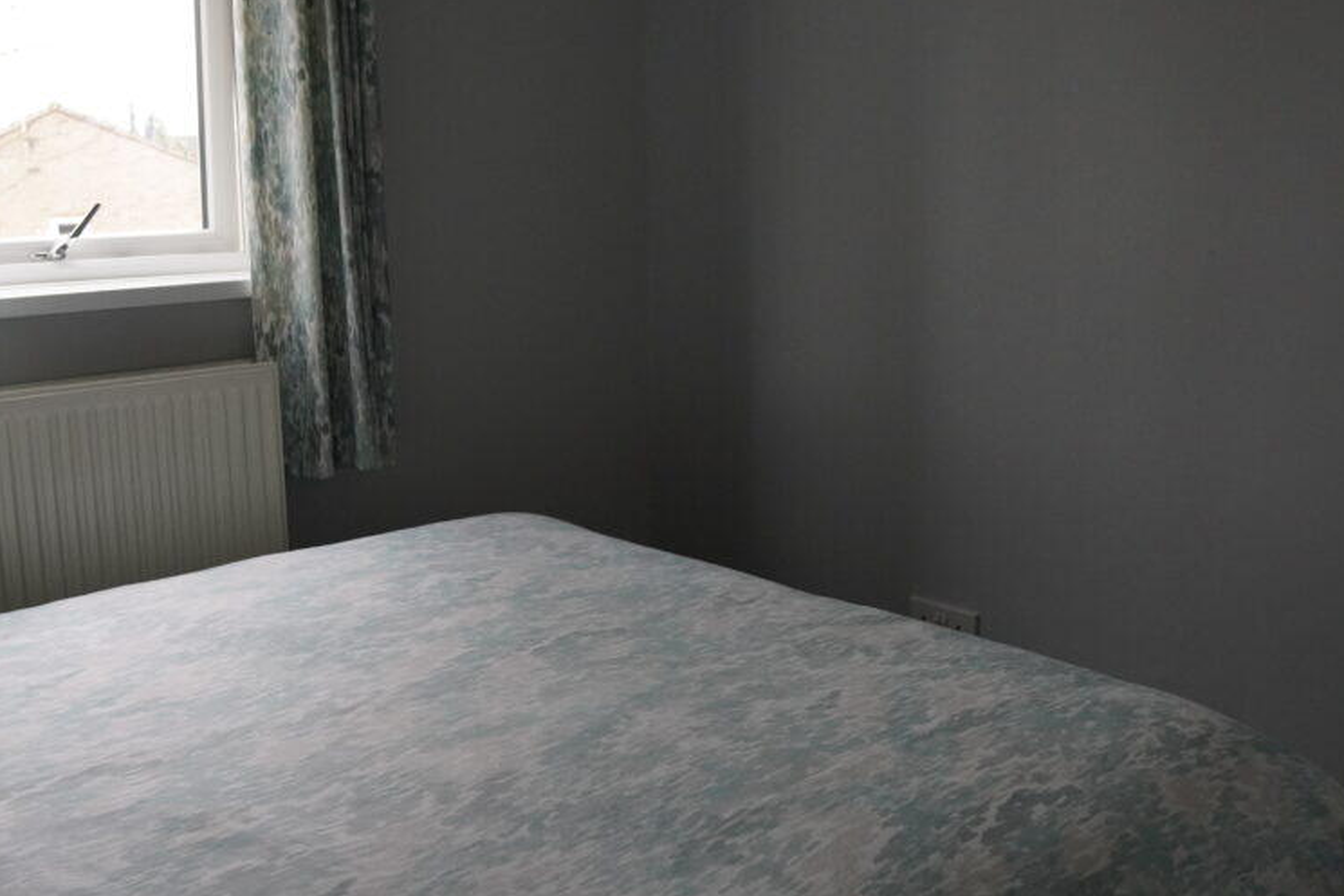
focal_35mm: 33
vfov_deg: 40.0
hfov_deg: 56.3
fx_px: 1232
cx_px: 473
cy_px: 448
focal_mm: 16
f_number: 4
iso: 1250
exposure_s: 1/160
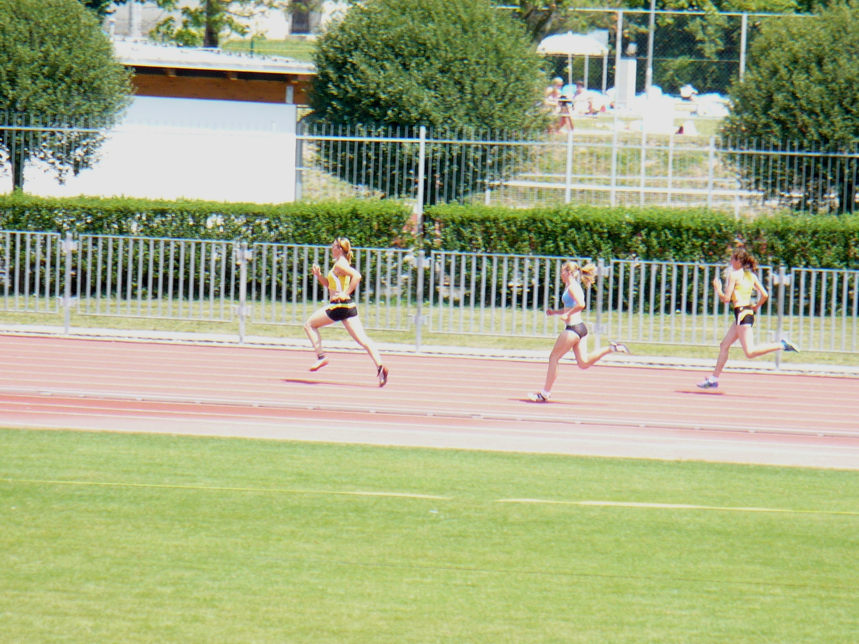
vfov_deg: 4.5
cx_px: 430
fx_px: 8239
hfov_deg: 6.0
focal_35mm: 332
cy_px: 322
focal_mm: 36.6
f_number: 4.5
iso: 100
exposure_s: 1/160
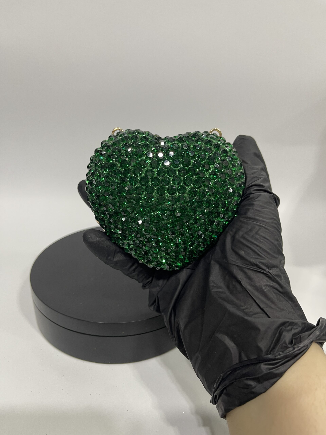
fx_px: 314
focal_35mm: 25
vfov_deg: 69.4
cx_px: 163
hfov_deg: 54.9
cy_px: 218
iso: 160
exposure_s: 1/50
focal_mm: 5.1
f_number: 1.6
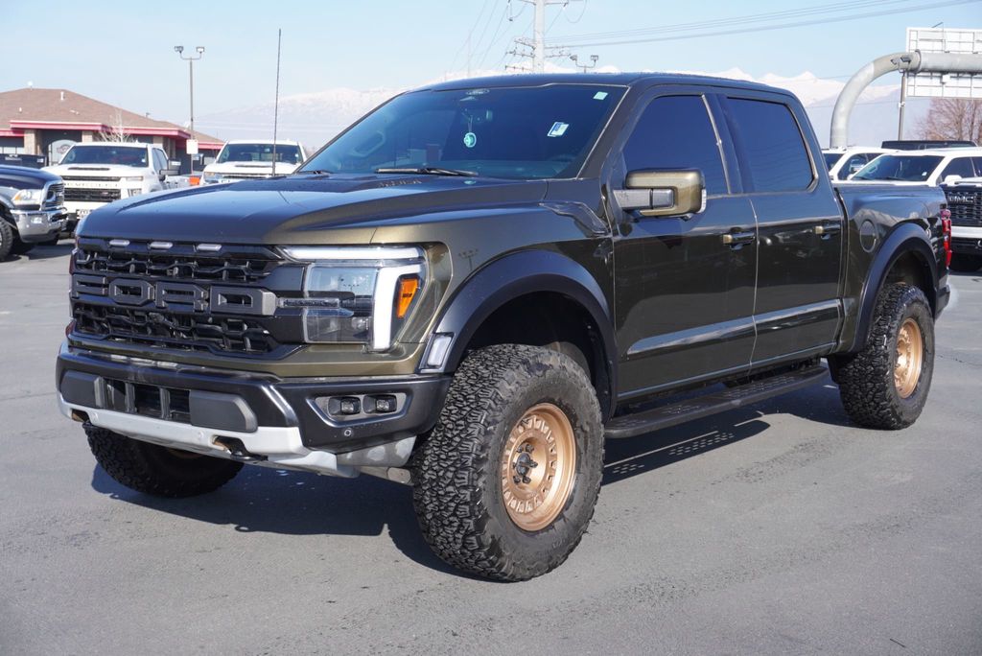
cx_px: 491
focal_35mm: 46
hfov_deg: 42.3
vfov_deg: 29.0
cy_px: 328
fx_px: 1269
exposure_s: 1/160
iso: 100
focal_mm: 31
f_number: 8
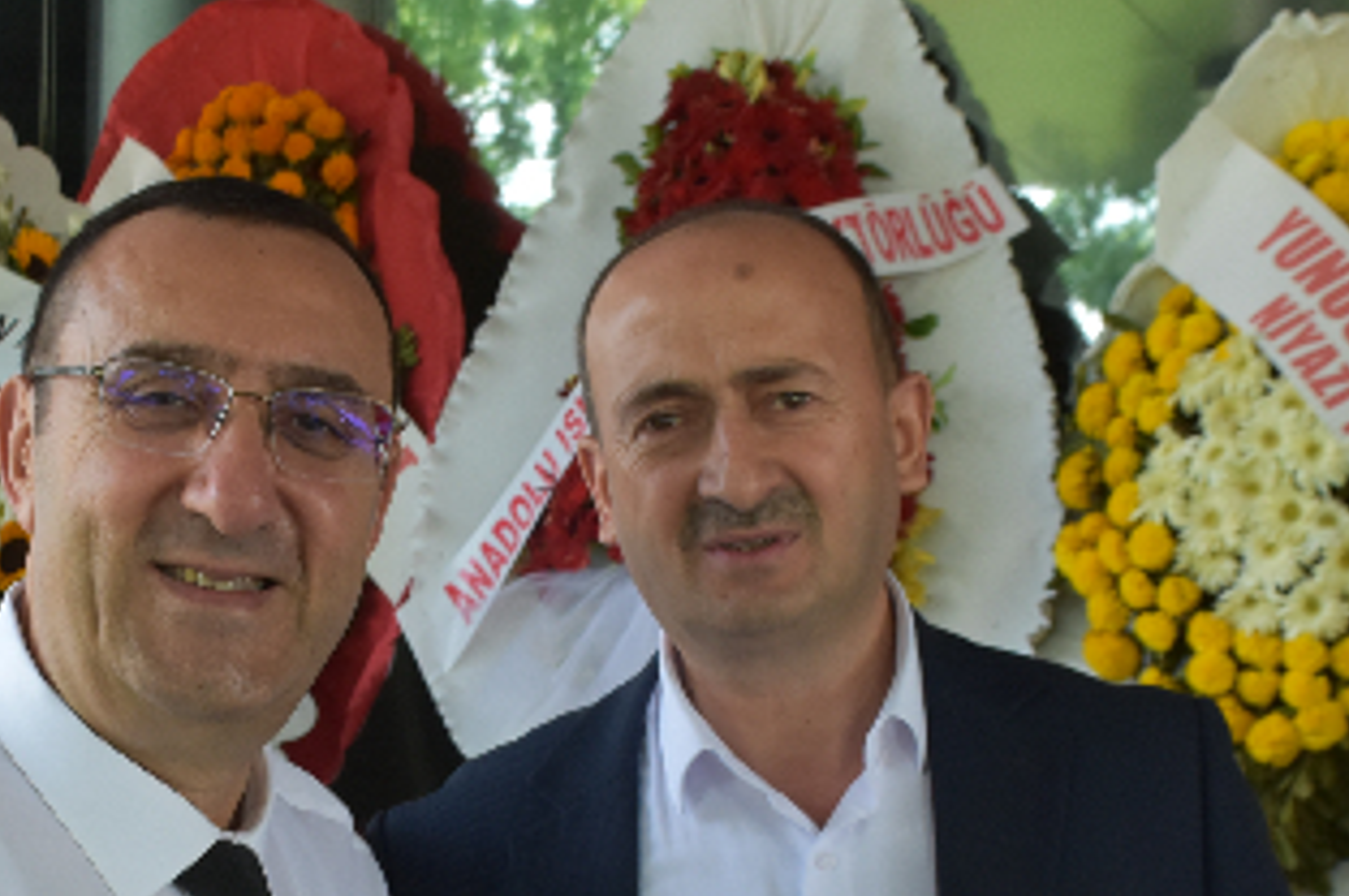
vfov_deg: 15.2
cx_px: 332
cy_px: 907
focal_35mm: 88
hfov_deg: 22.8
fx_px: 3305
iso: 800
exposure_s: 1/200
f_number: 7.1
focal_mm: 23
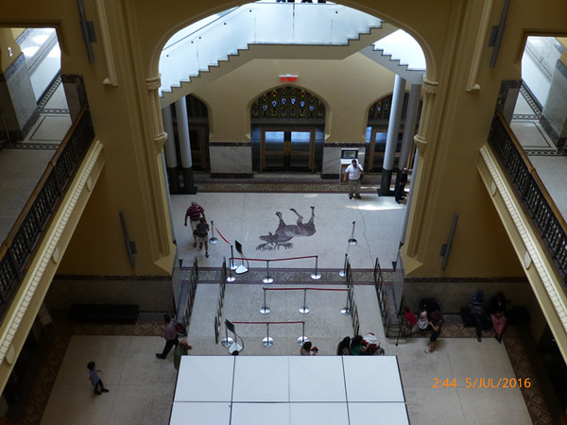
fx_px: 557
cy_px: 212
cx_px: 284
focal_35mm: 34
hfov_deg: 54.0
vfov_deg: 41.8
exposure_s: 1/60
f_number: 3.7
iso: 250
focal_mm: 6.1
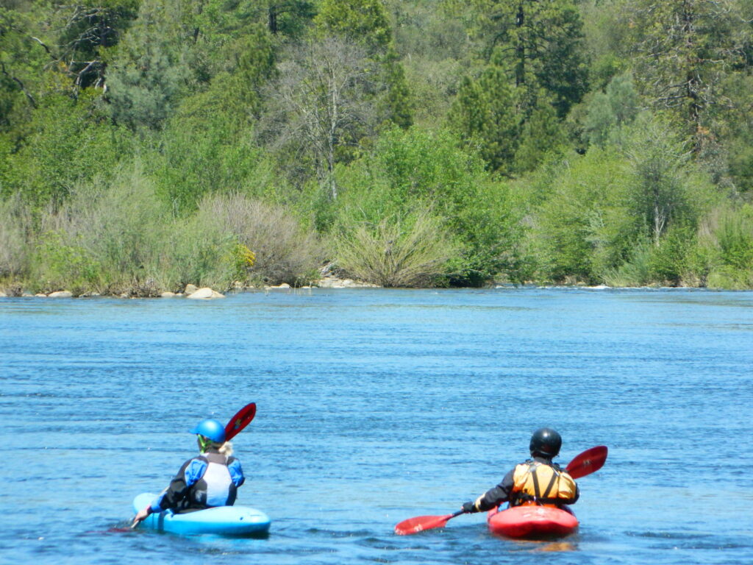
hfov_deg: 6.0
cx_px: 376
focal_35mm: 332
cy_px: 282
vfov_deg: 4.5
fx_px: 7222
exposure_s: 1/500
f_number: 5.6
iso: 160
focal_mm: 59.7
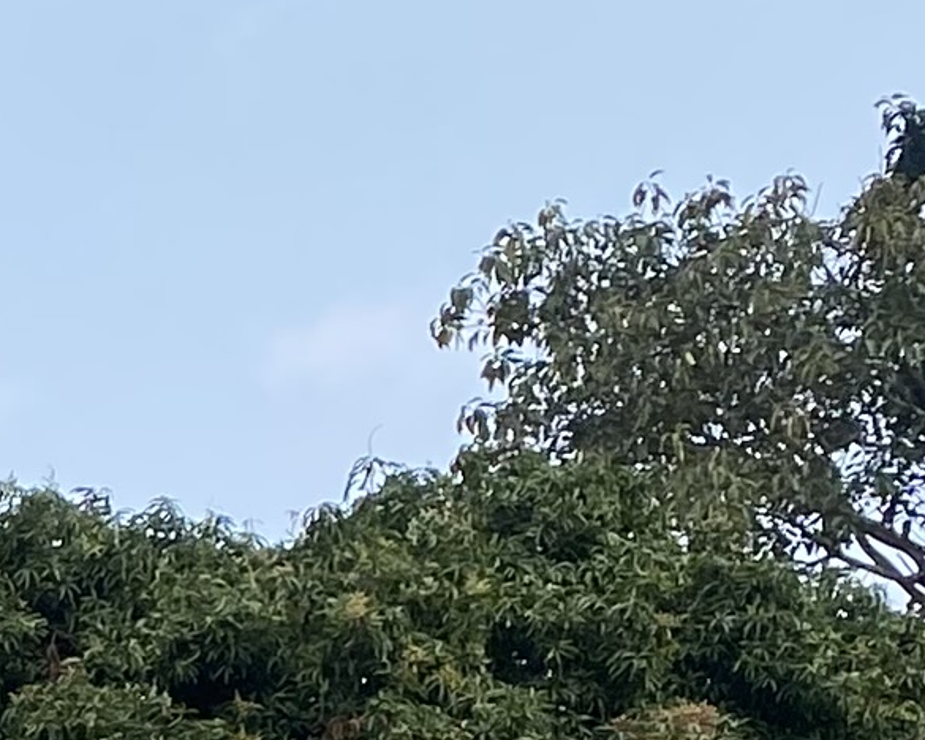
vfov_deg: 8.0
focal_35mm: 175
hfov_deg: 9.9
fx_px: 4791
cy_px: 1959
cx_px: -1181
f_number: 1.8
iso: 32
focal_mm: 4.25
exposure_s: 1/1543
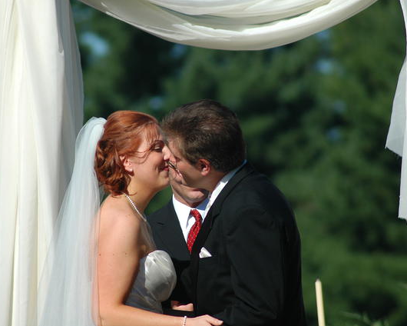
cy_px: 163
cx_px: 187
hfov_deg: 3.8
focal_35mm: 510
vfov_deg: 3.0
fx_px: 6143
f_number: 5.6
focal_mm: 300
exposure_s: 1/1000
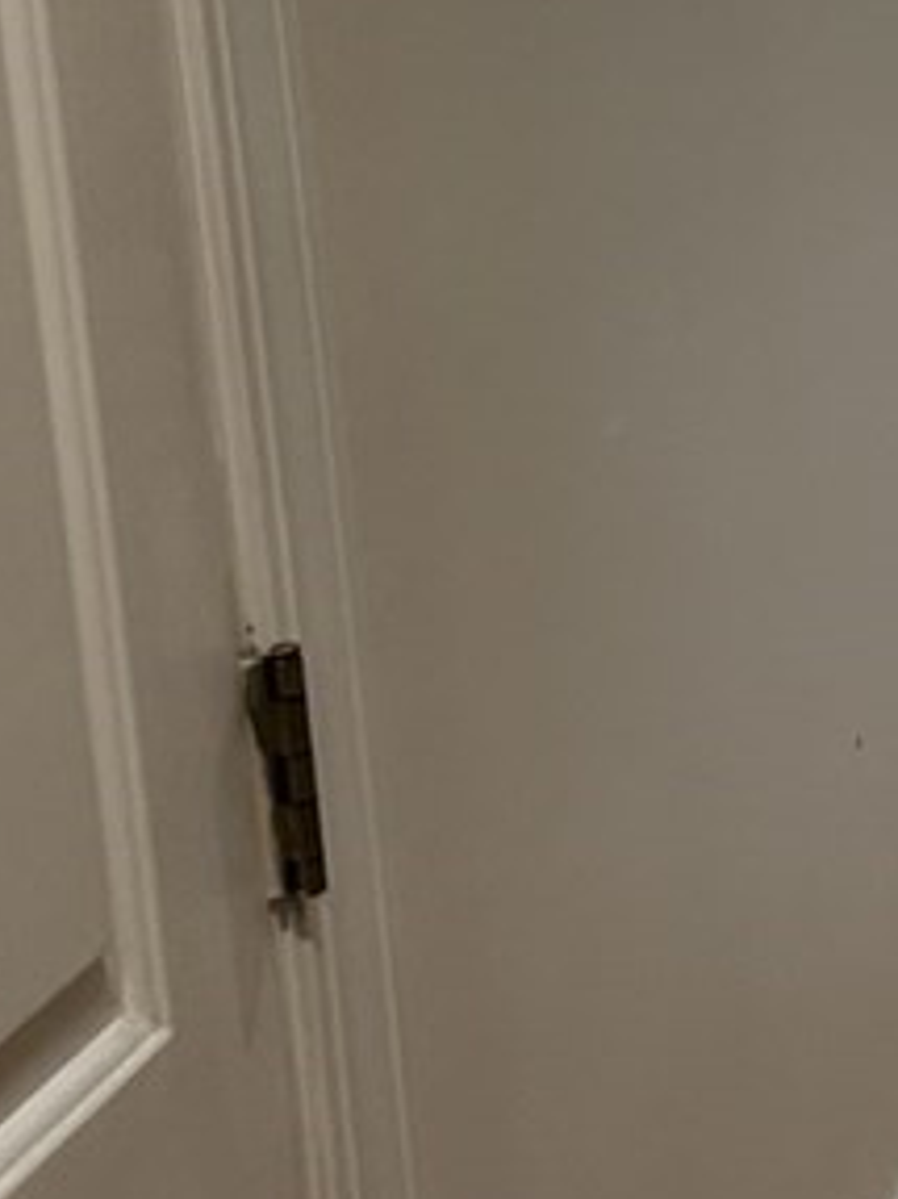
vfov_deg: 14.2
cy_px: 589
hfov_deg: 10.4
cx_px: 1270
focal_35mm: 139
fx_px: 4811
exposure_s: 1/120
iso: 125
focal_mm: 5.7
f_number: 1.5
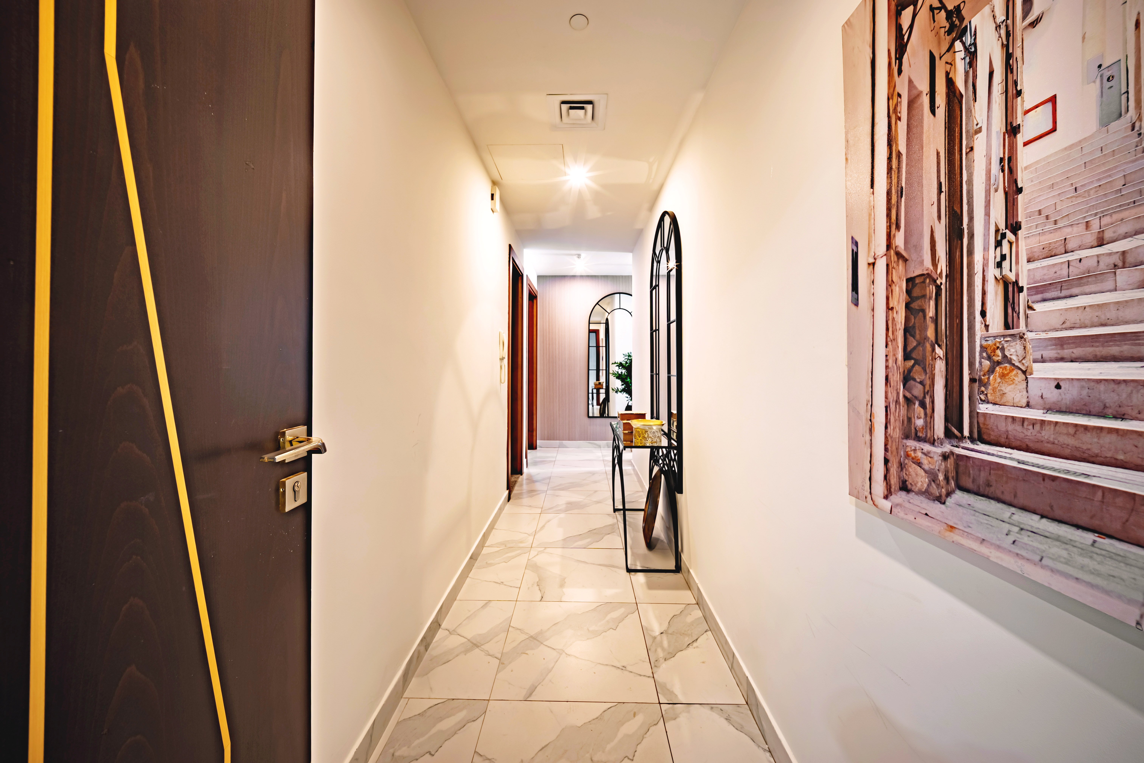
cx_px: 572
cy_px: 382
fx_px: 381
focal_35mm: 12
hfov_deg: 112.6
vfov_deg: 90.0
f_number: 8
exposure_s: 1/6
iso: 100
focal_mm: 12
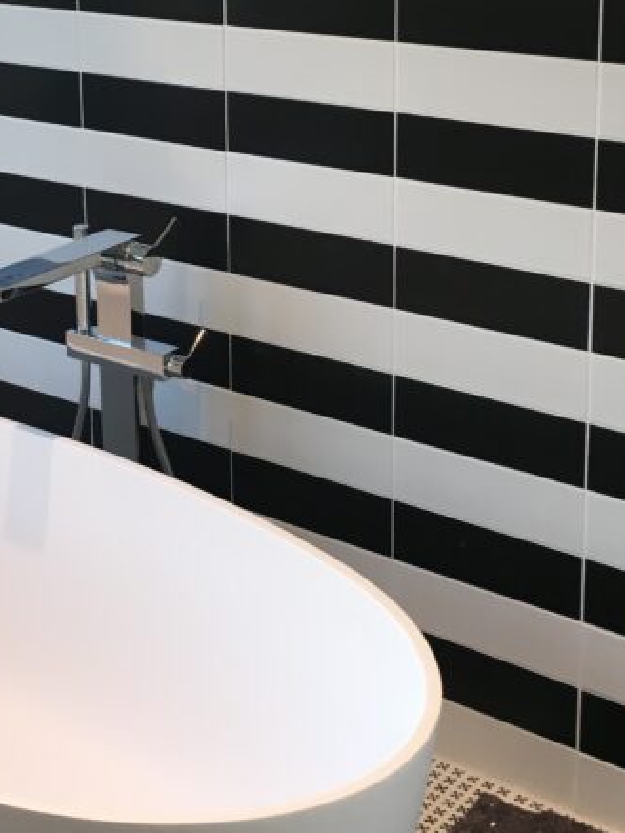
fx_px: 1636
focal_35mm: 68
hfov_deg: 21.2
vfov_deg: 27.7
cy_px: 120
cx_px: 72
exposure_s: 1/33
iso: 25
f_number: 2.2
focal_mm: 4.15
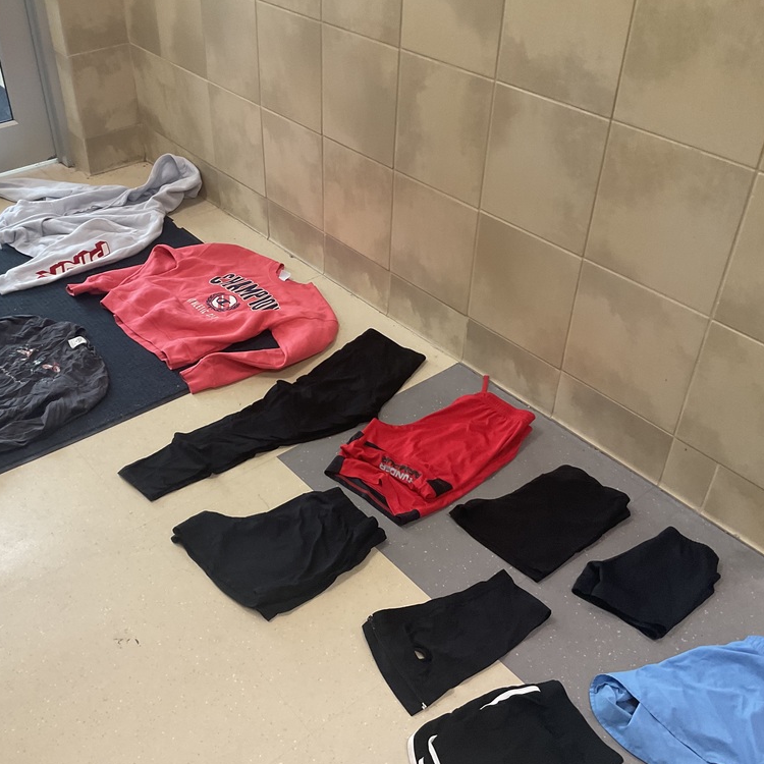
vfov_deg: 47.2
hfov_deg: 47.0
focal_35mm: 35
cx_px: 317
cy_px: 379
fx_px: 874
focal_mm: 3
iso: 80
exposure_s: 1/60
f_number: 1.8
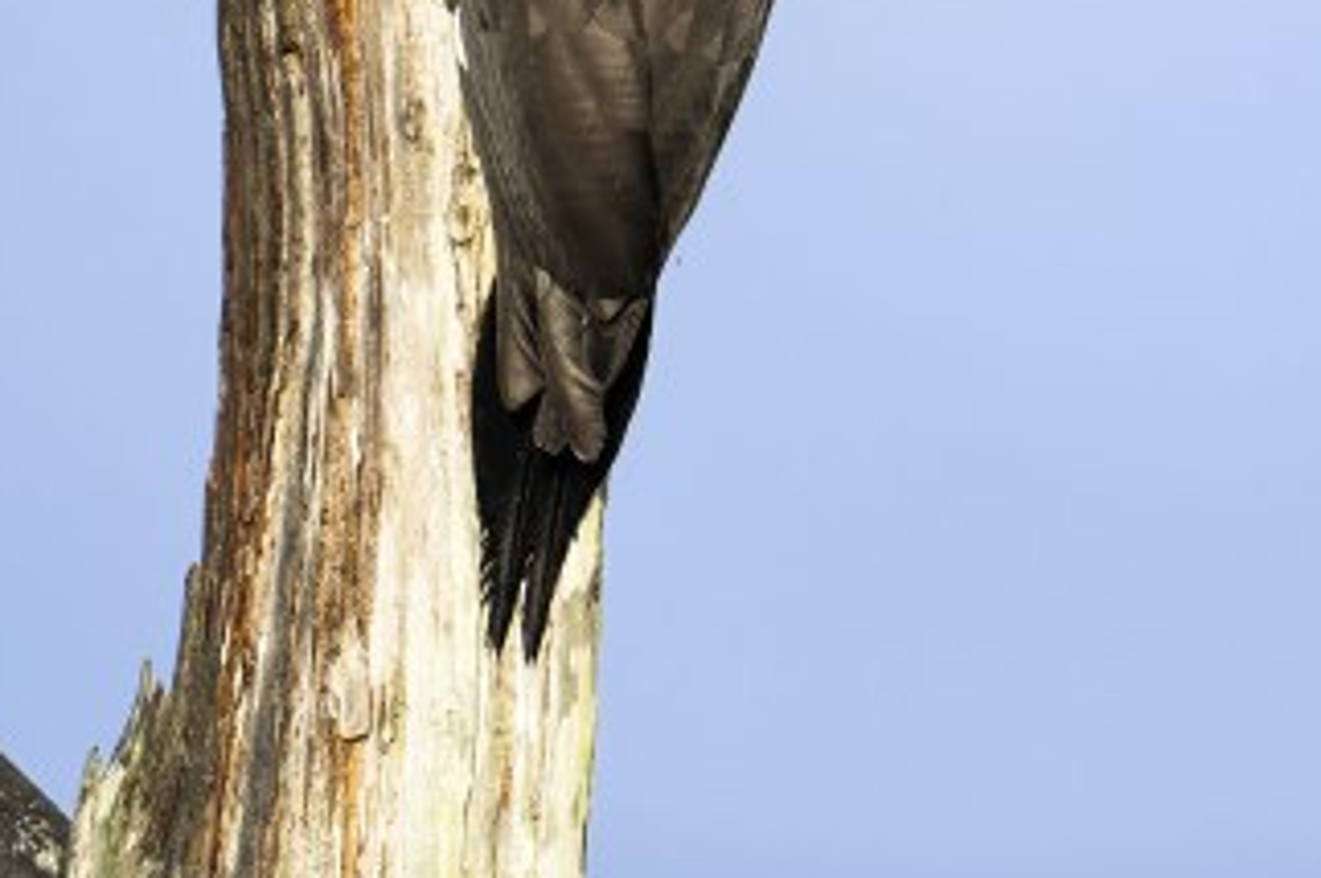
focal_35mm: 2088
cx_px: 1333
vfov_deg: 0.7
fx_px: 76539
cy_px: 80
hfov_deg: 1.0
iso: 1600
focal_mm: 840
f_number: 5.6
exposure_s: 1/1600
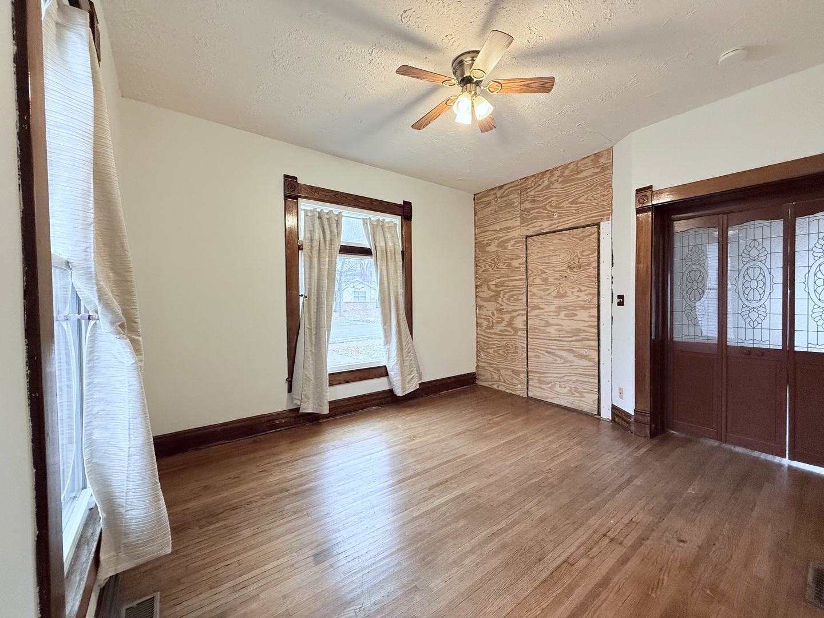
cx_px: 412
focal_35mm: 14
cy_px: 309
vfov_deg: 85.7
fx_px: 333
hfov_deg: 102.1
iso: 500
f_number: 2.2
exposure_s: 1/120
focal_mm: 2.22
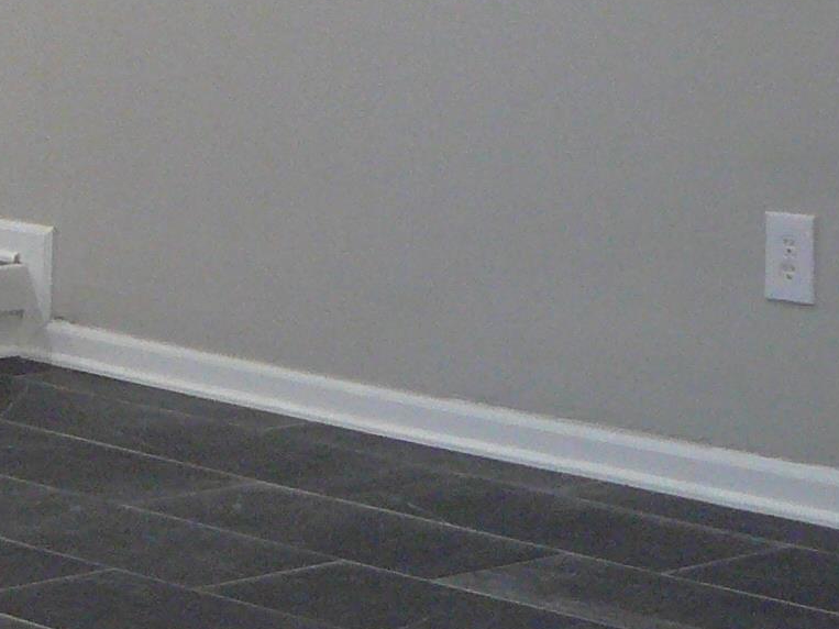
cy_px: -243
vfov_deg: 10.0
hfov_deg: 12.6
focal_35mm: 145
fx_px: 3514
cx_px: -572
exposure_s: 1/30
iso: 250
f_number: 2.8
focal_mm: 6
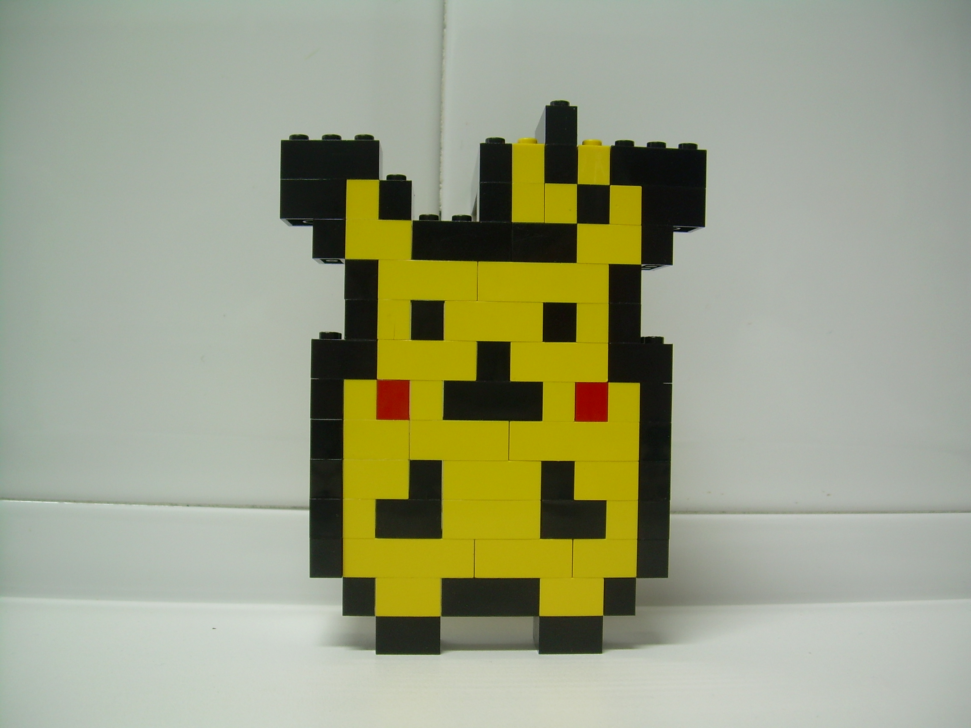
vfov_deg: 37.7
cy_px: 364
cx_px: 486
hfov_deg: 49.0
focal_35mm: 38
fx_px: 1066
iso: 50
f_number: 2.8
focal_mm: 6.3
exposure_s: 1/8
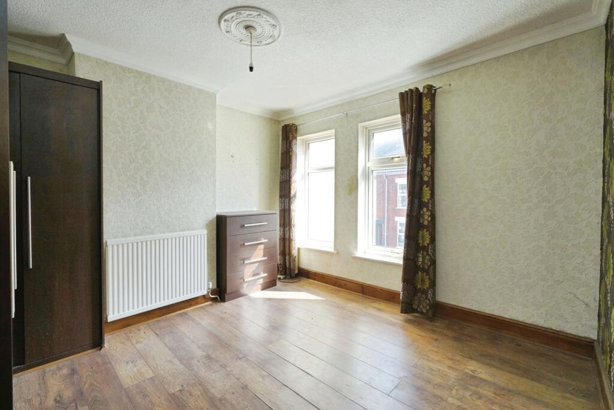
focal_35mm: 16
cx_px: 307
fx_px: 273
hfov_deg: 96.7
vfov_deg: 73.8
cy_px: 205
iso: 1250
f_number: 7.1
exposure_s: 1/250
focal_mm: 16
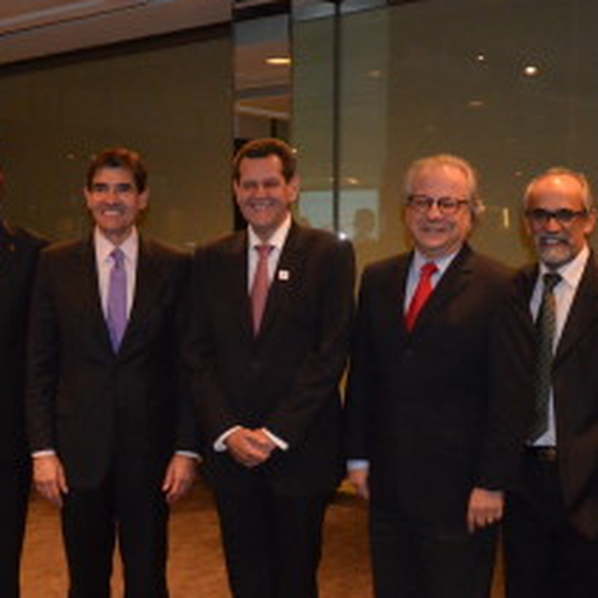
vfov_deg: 31.6
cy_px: 334
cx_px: 178
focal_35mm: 54
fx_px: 1055
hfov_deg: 31.3
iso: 3200
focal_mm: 18
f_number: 3.5
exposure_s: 1/60
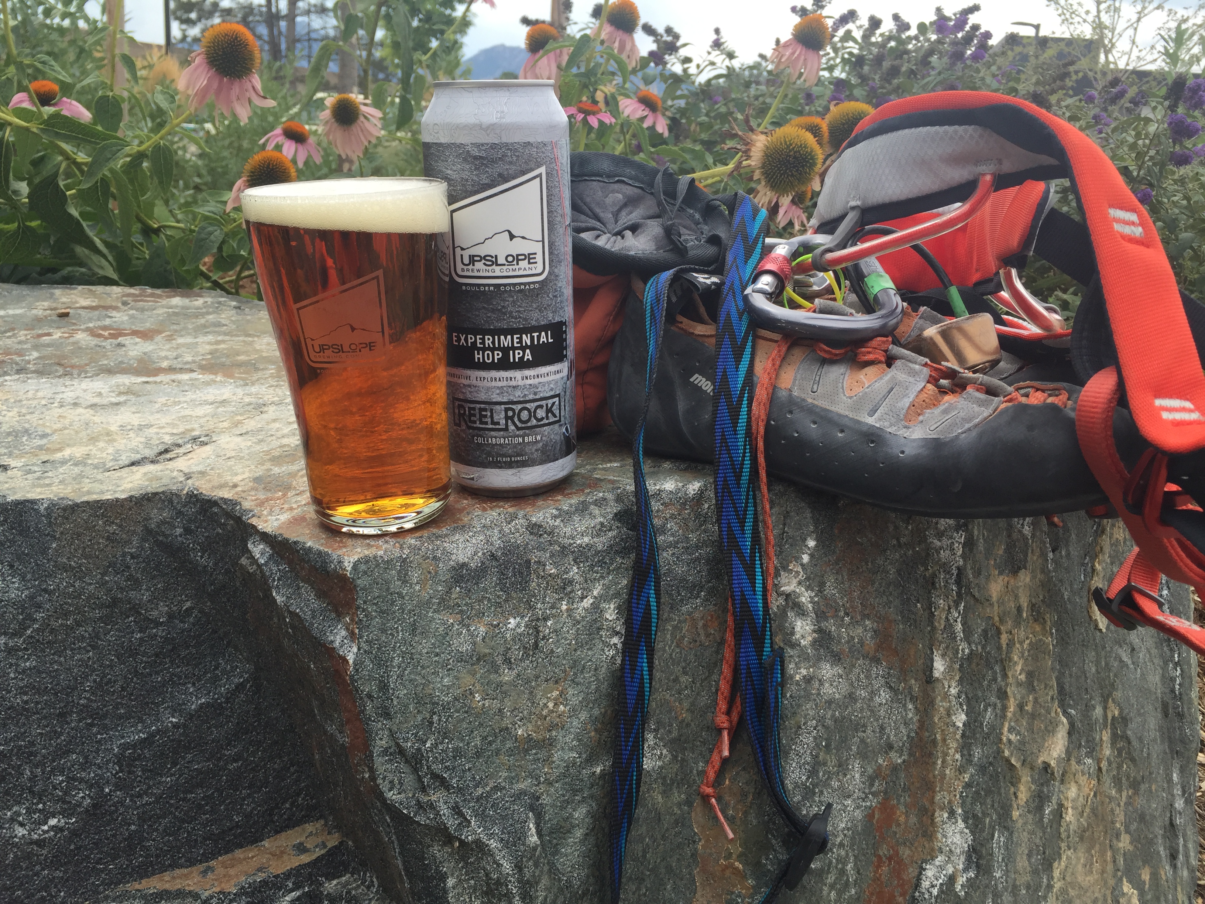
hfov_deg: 61.7
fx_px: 1010
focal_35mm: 29
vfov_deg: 48.2
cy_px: 452
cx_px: 602
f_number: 2.2
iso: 32
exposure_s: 1/898
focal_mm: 4.15
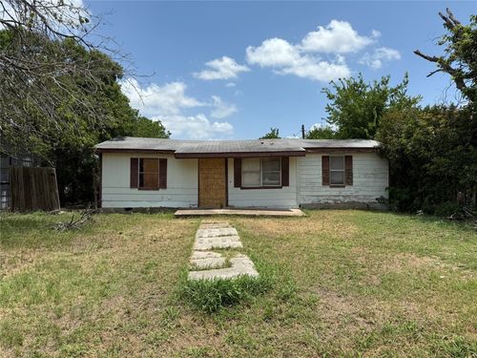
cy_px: 179
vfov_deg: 56.8
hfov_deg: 71.6
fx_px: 331
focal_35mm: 24
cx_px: 238
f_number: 1.78
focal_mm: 6.76
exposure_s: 1/5714
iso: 80
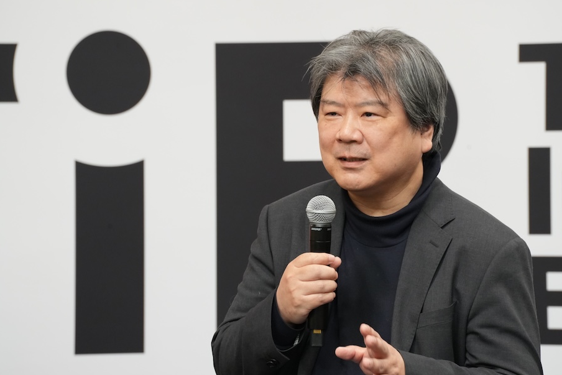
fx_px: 5308
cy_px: 181
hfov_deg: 6.1
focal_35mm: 340
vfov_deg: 4.0
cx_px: 316
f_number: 10
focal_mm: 300
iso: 4000
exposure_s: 1/30
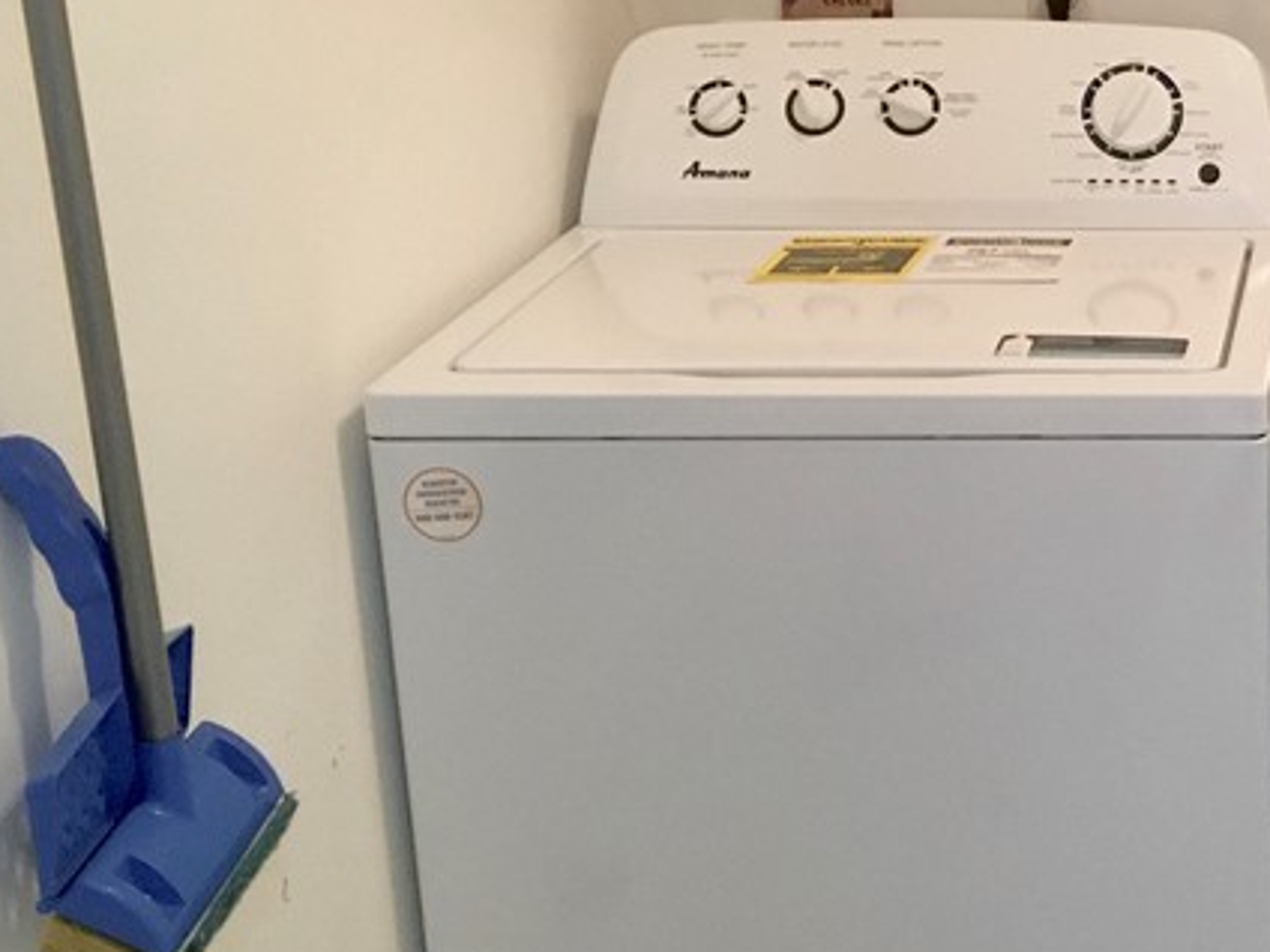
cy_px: 323
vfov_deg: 20.9
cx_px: 1498
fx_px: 2568
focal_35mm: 70
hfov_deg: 25.2
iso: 160
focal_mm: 4.15
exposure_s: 1/30
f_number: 2.2
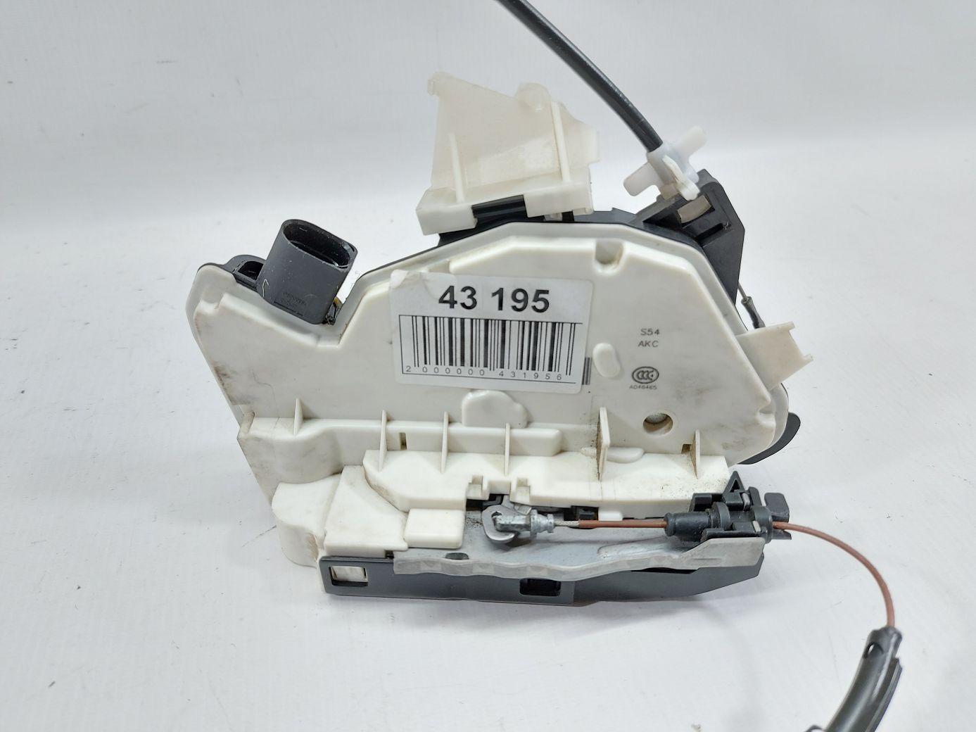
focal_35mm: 24
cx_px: 488
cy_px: 366
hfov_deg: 71.6
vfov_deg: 56.8
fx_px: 677
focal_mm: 5.23
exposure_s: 1/50
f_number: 1.8
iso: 125
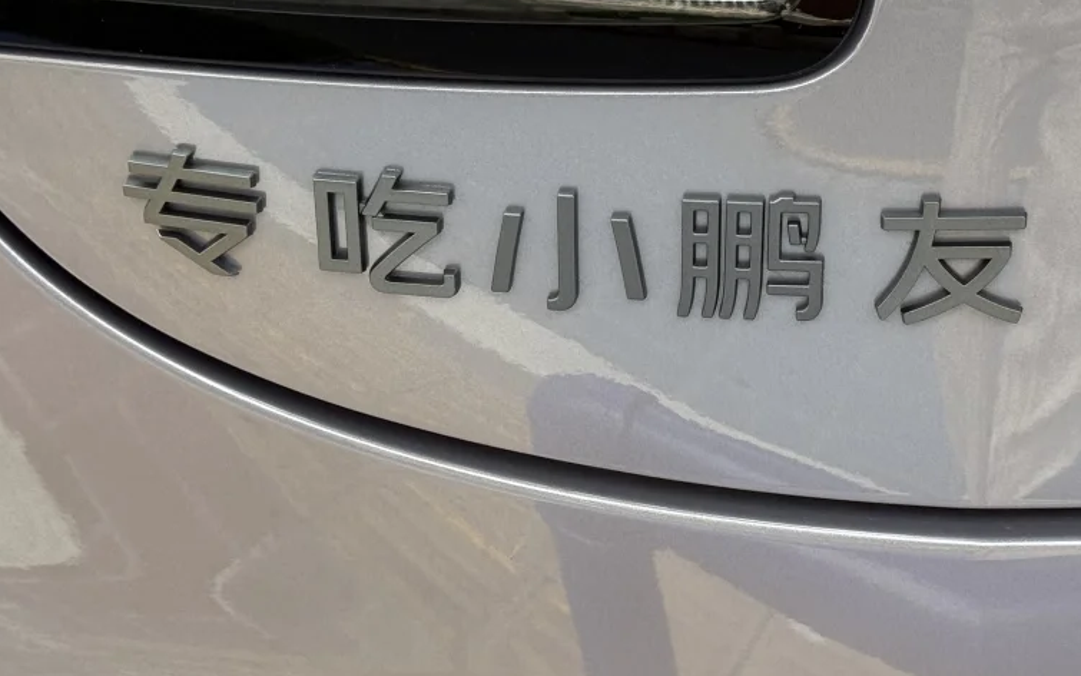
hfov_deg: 21.3
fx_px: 2858
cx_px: 723
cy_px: 407
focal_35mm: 97
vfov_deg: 13.5
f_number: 1.78
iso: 80
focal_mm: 6.76
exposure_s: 1/620
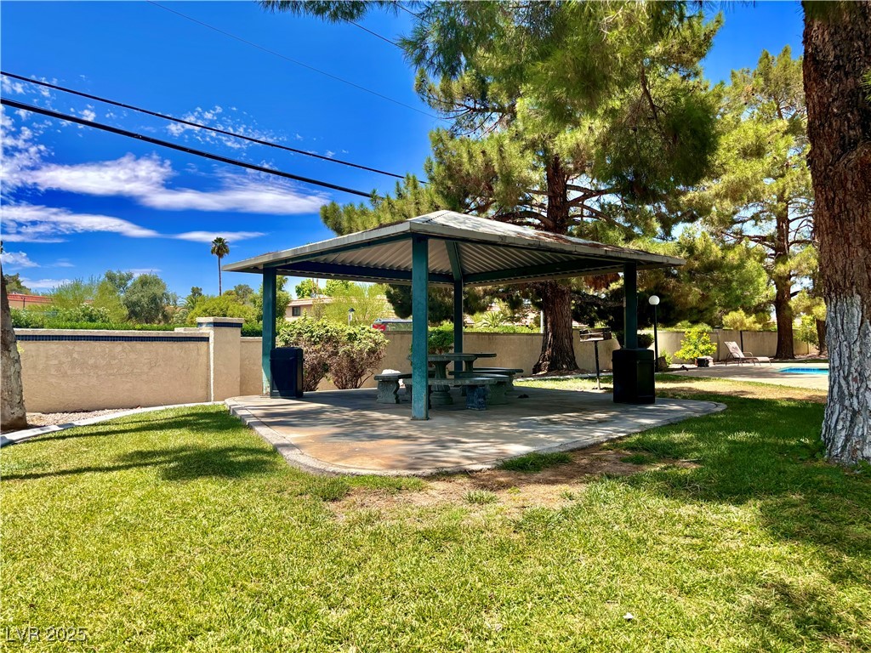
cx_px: 436
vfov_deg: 53.1
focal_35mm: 26
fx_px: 654
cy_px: 326
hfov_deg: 67.3
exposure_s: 1/2105
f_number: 1.6
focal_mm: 5.96
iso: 50
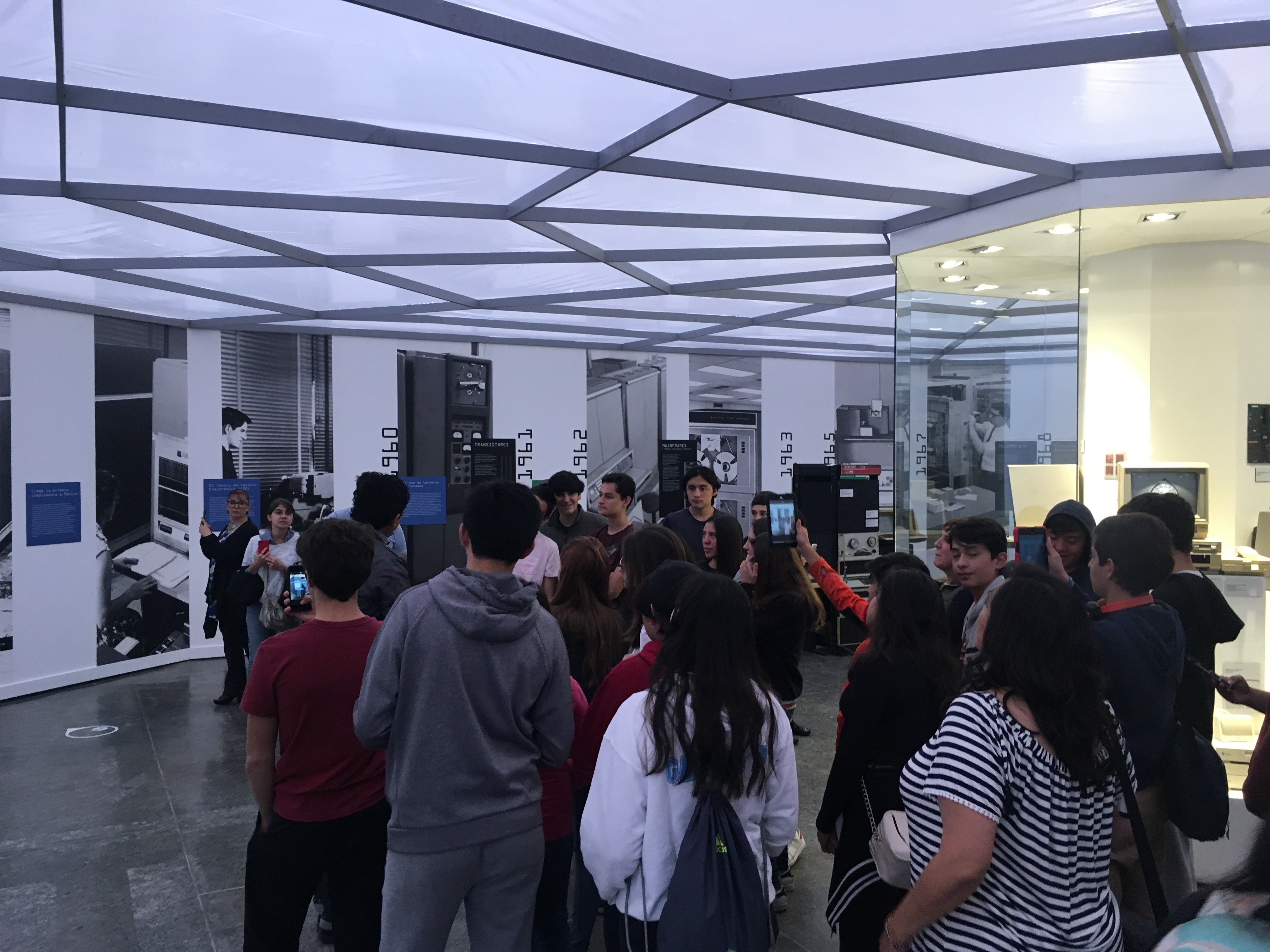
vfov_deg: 48.2
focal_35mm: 29
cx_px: 635
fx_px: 1064
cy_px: 476
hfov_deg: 61.7
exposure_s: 1/30
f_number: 2.2
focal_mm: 4.15
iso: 80
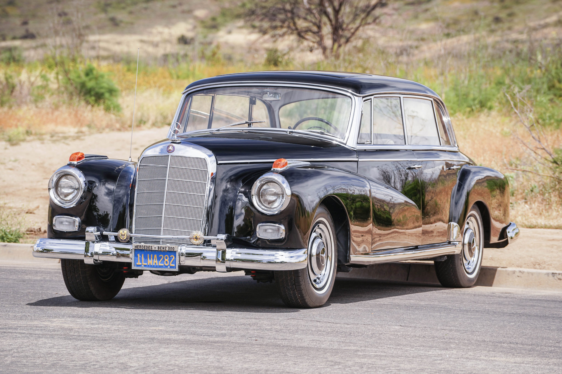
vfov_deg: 7.6
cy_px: 187
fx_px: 2810
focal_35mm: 180
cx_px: 281
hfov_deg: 11.4
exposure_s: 1/125
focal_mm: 180
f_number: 6.3
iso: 100
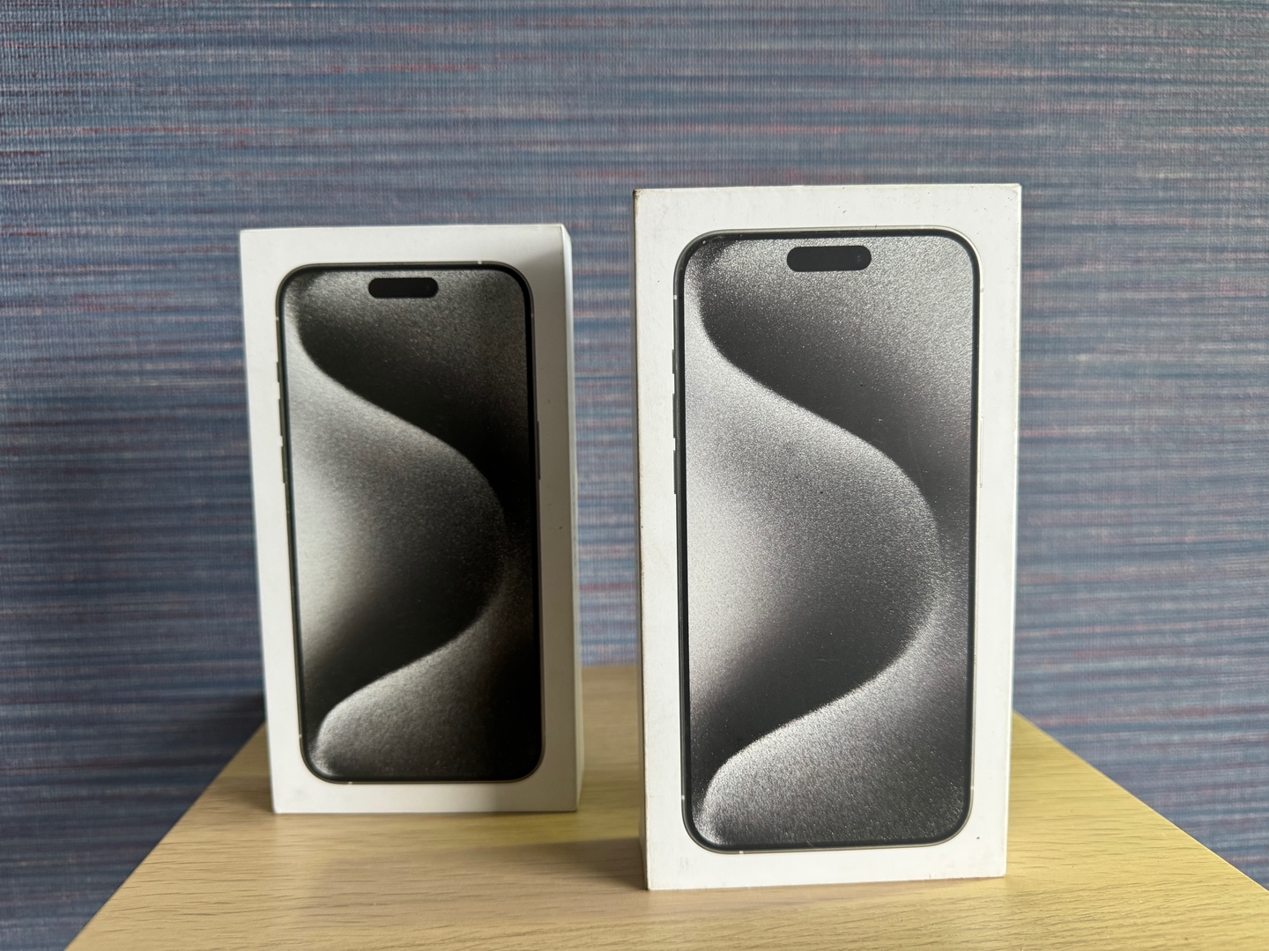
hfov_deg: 71.6
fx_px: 880
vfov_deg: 56.8
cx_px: 634
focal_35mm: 24
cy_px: 476
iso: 200
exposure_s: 1/97
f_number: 1.78
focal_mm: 6.76
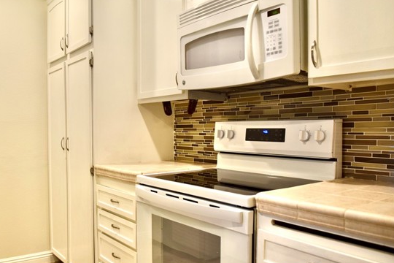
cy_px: 146
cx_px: 170
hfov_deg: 58.5
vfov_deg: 41.1
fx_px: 350
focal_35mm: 32
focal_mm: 18
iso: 560
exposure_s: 1/60
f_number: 4
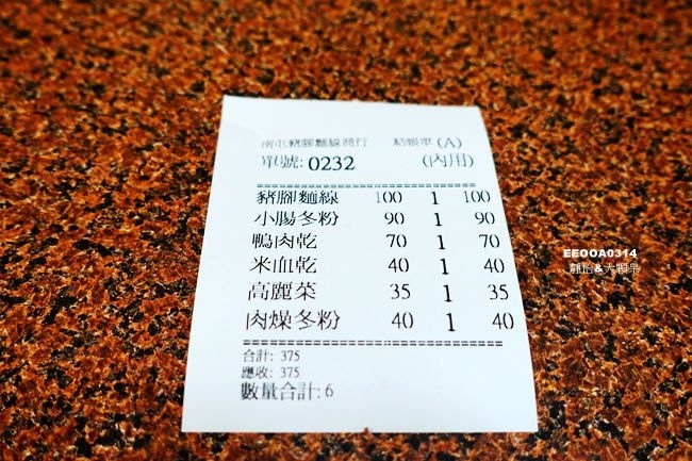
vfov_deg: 39.9
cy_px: 230
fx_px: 634
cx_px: 346
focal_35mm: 33
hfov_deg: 57.2
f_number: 2.8
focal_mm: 11.93
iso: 320
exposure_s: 1/40
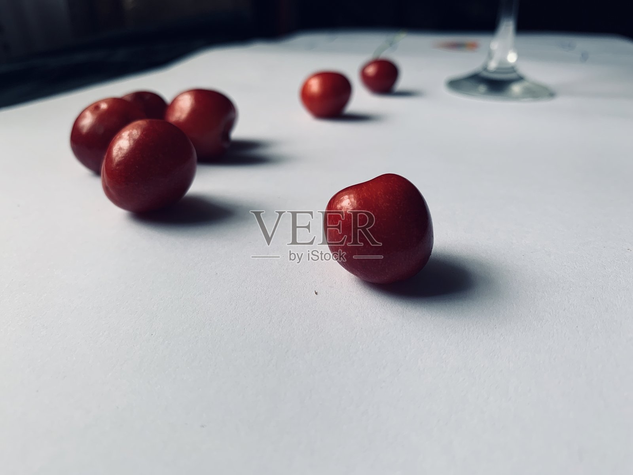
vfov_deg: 53.1
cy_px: 238
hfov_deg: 67.3
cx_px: 316
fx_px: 475
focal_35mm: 26
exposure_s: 1/121
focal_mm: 4.25
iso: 40
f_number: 1.8
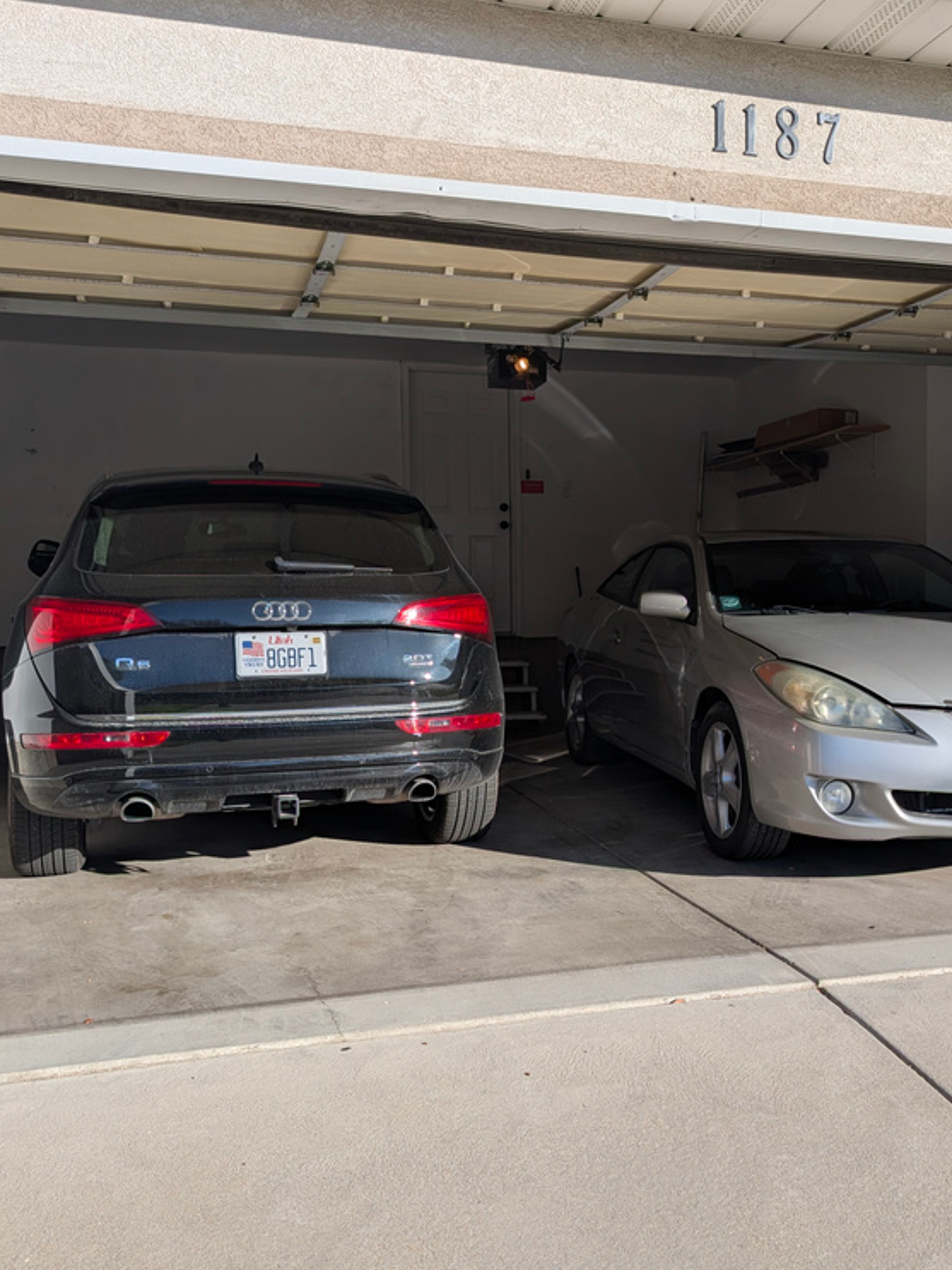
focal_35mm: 33
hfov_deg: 42.5
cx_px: 619
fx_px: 1210
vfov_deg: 55.4
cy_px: 632
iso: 19
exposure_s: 1/1241
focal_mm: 6.9
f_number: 1.68
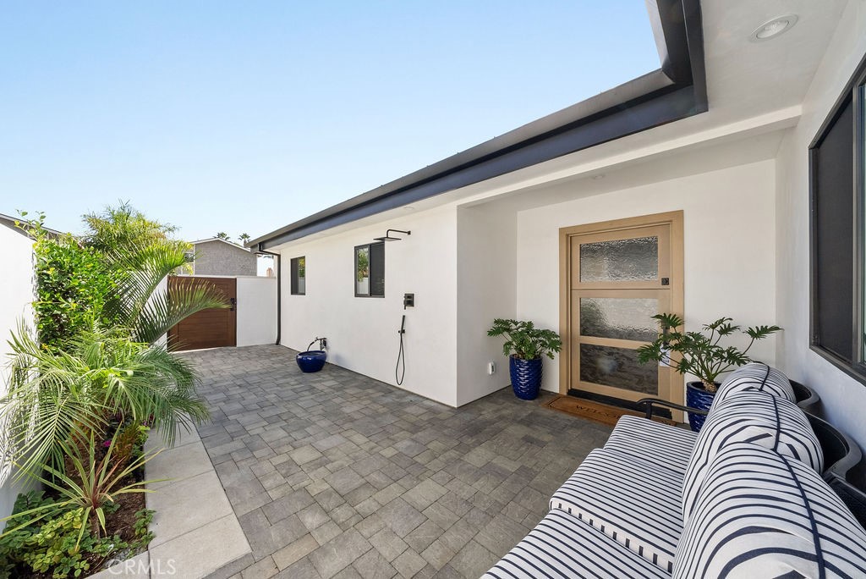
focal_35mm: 12
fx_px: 289
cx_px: 433
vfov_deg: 90.1
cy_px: 290
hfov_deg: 112.6
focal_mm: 12
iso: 640
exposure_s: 1/200
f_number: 14
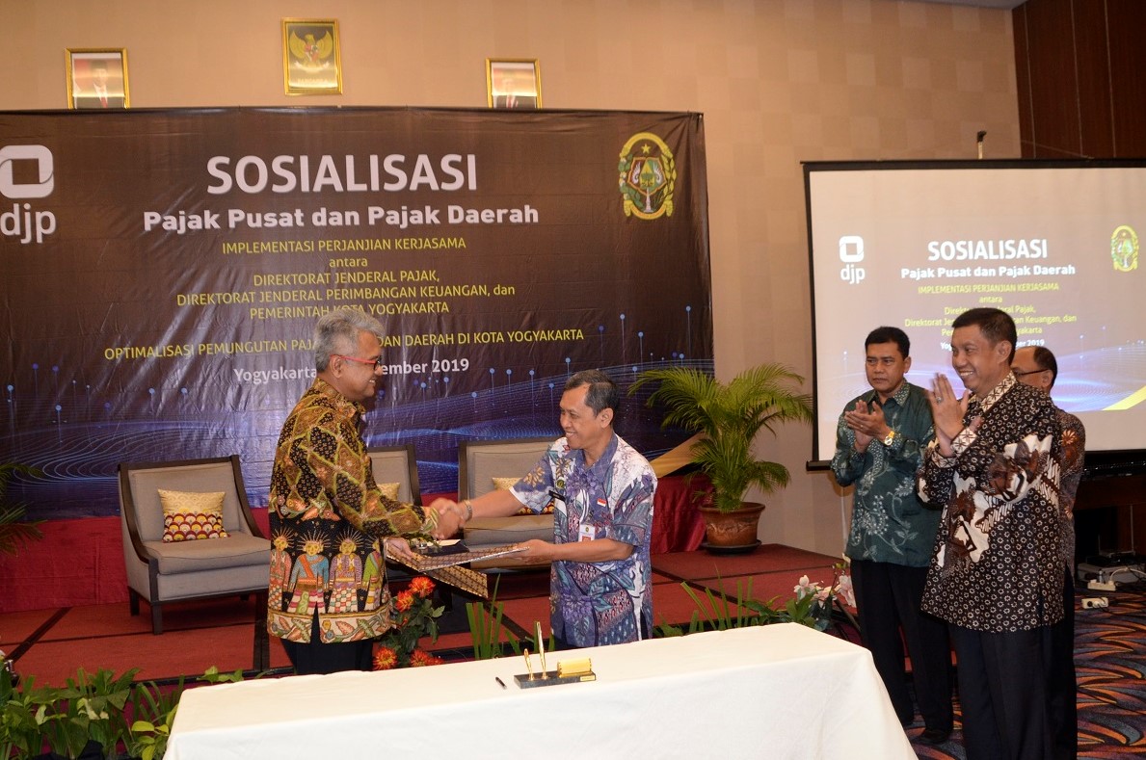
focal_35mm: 27
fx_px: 858
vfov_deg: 47.8
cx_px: 573
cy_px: 380
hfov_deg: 67.5
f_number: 3.5
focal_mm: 18
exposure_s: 1/60
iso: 800
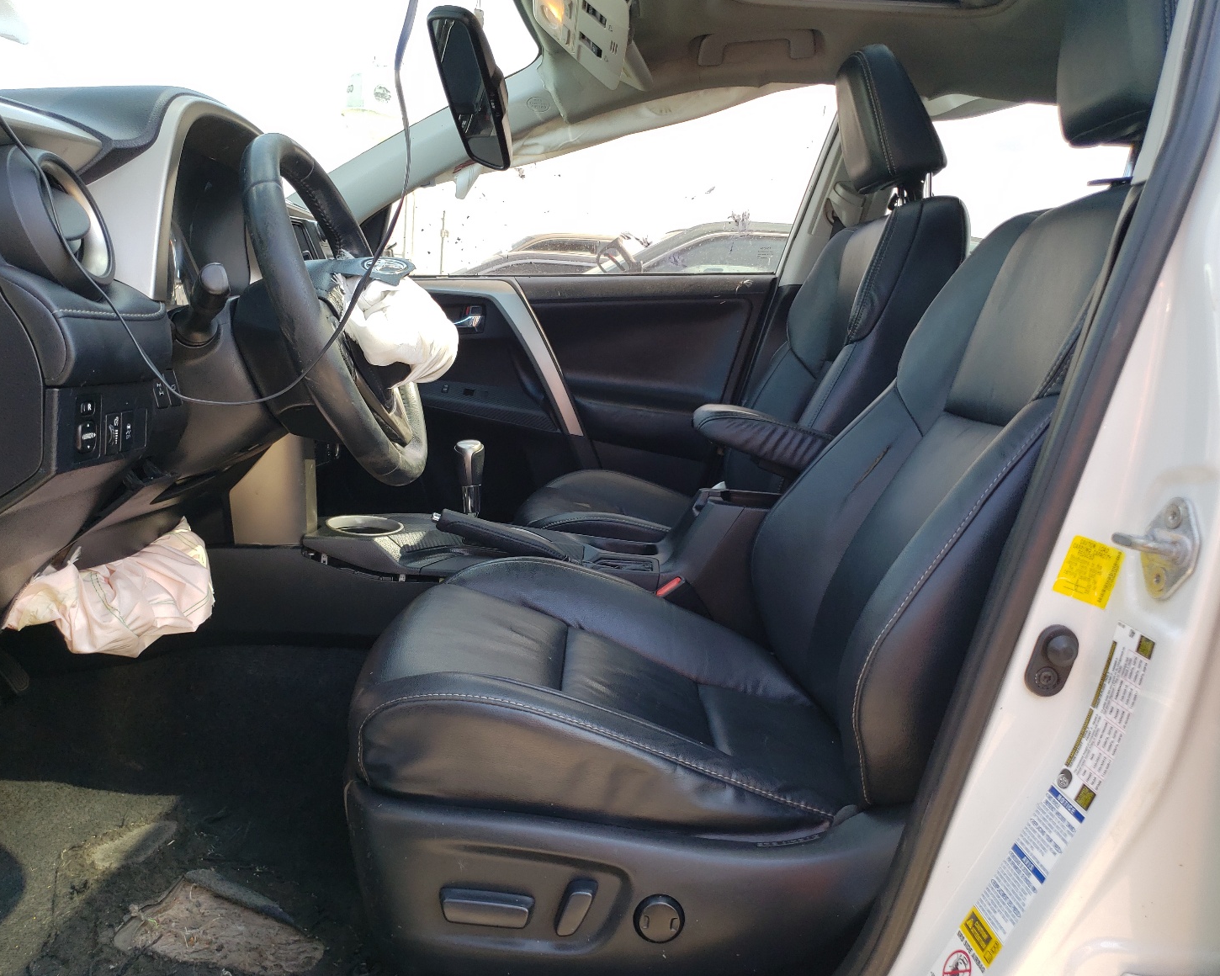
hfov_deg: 62.1
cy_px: 500
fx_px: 1011
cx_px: 549
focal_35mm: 28
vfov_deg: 51.5
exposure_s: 1/385
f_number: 1.5
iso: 50
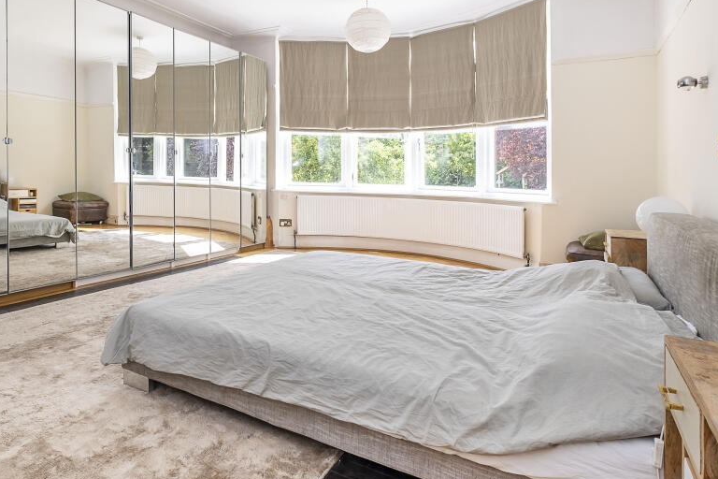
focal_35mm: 20
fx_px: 399
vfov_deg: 61.4
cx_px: 279
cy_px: 189
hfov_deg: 82.7
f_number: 7.1
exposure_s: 1/70
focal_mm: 10
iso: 400
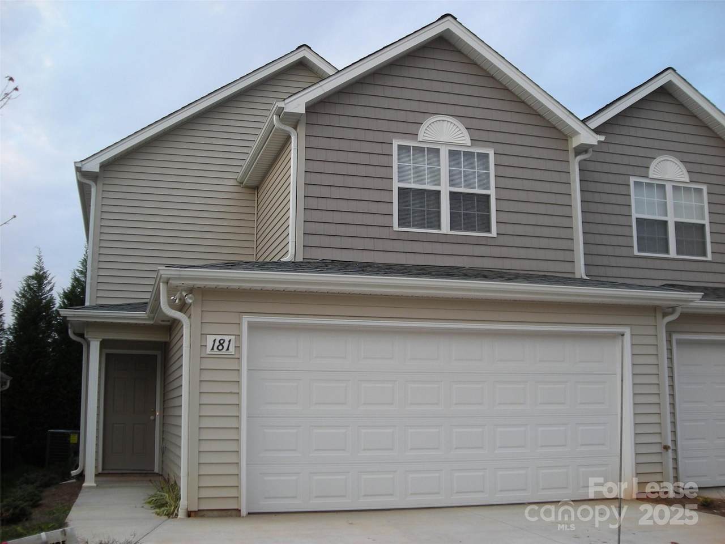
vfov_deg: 37.7
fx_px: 796
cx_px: 362
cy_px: 272
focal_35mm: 38
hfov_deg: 49.0
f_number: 3.2
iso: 50
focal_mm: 6.3
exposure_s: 1/37.7
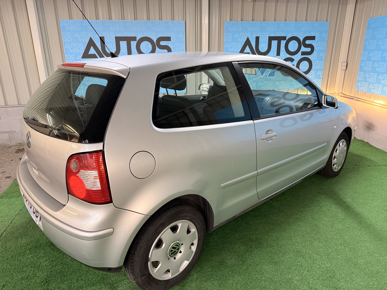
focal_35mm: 24
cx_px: 194
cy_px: 145
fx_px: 268
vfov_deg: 56.8
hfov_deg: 71.6
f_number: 1.78
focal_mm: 6.76
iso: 250
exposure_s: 1/50
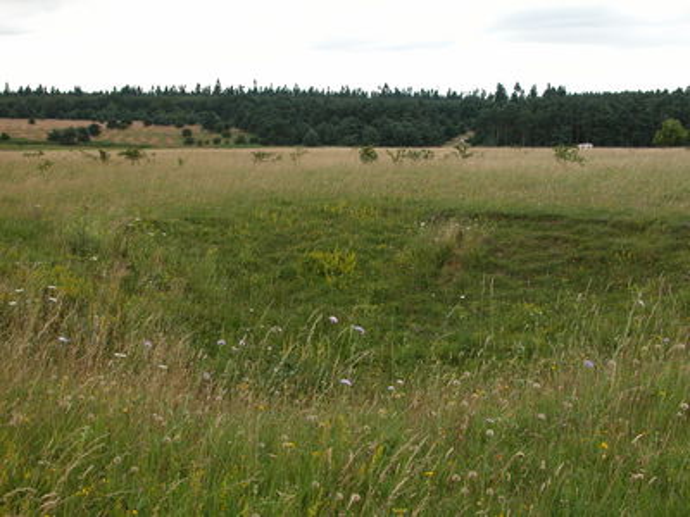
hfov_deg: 38.2
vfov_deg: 29.1
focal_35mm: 50
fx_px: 997
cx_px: 345
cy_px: 258
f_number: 4.8
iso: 100
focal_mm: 12.7
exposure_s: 1/134
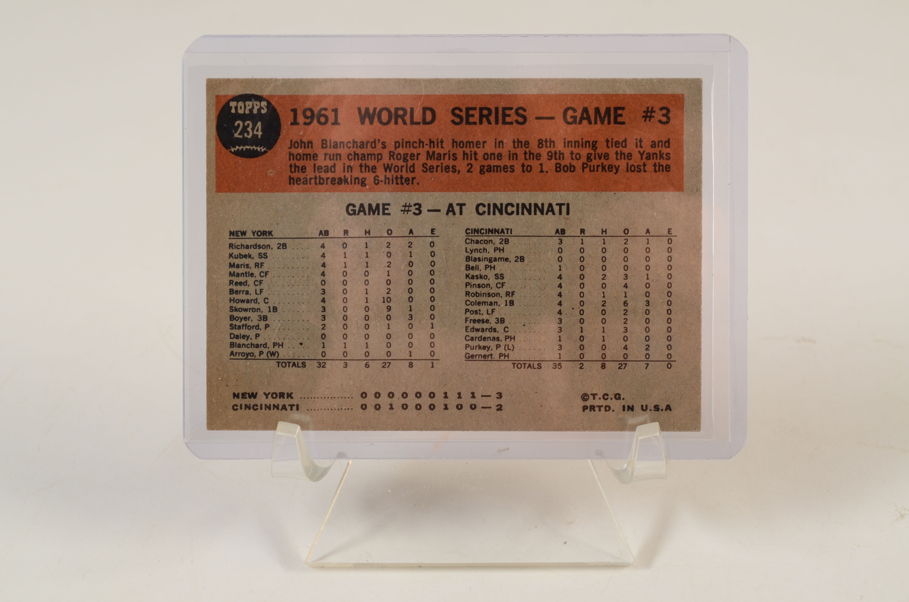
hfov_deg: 24.7
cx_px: 454
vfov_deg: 16.5
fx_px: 2079
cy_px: 301
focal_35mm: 82
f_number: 13
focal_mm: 55
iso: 200
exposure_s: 1/160
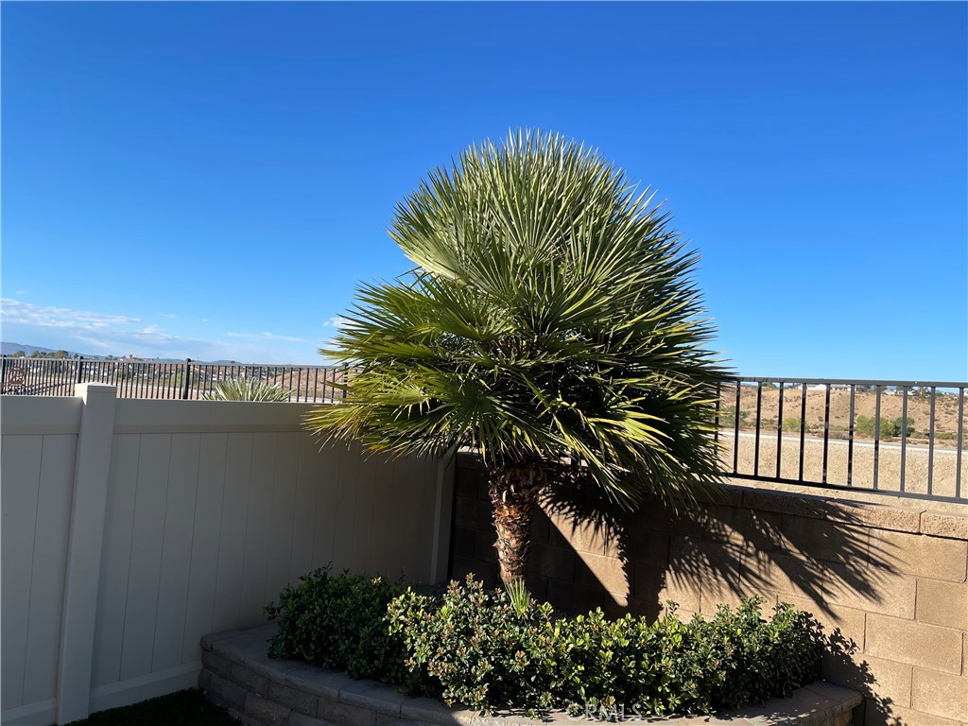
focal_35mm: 25
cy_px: 363
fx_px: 699
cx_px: 484
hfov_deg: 69.4
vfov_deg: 54.9
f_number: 1.6
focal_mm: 5.1
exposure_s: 1/2288
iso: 32
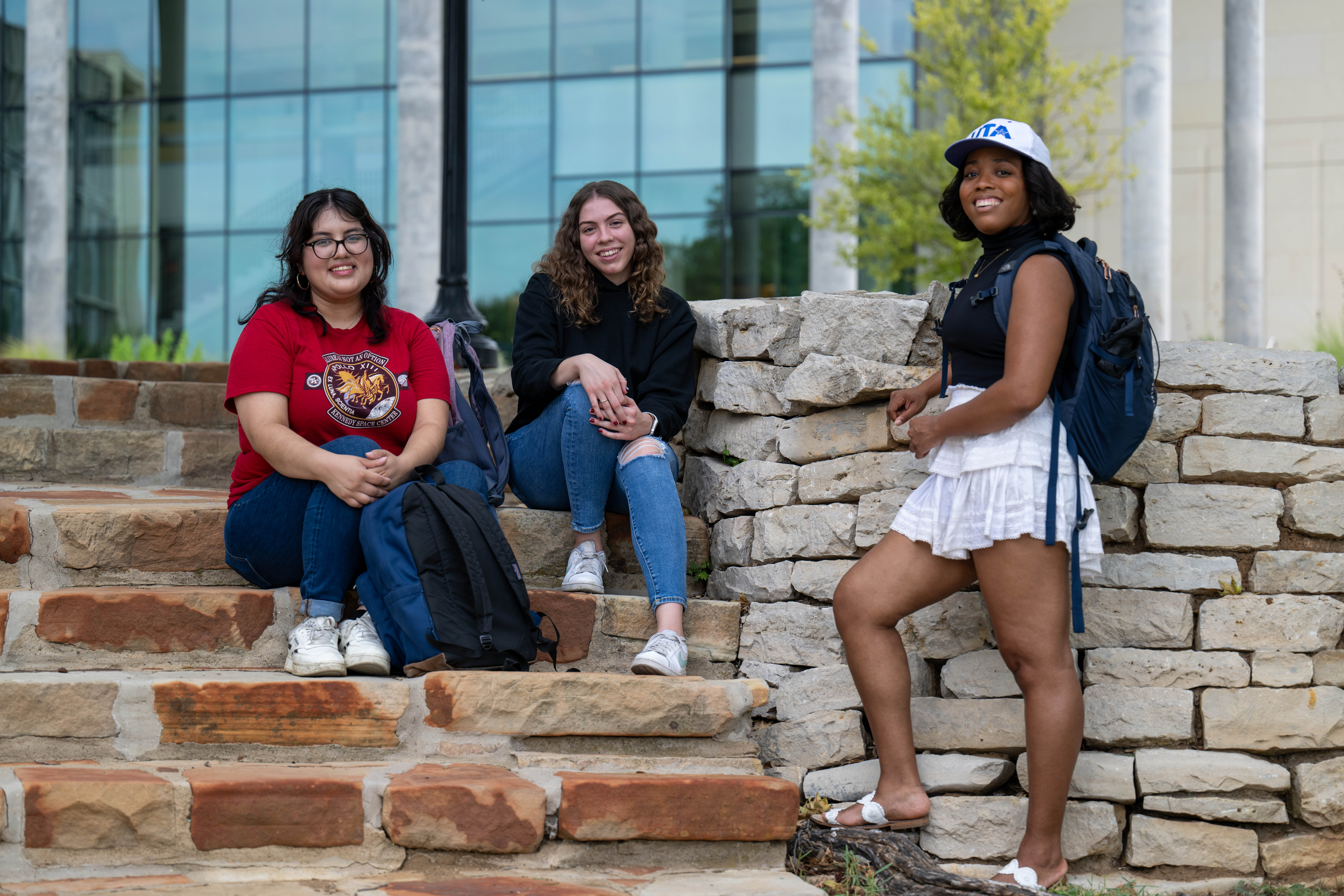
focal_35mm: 73
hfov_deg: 27.7
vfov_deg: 18.7
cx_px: 672
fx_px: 2725
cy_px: 448
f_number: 3.2
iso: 200
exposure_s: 1/1000
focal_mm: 73
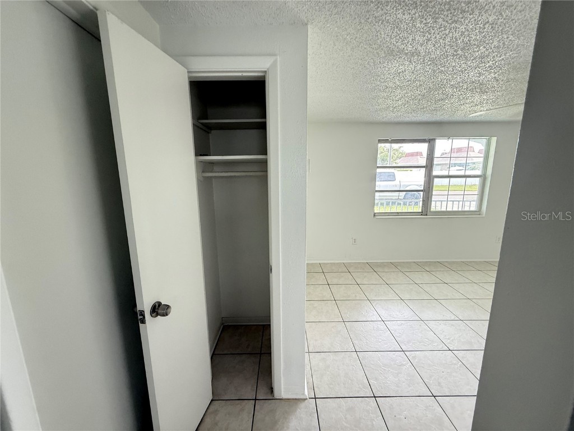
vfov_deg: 85.7
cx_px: 287
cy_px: 216
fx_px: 232
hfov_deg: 102.1
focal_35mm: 14
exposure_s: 1/89
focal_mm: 2.22
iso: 320
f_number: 2.2
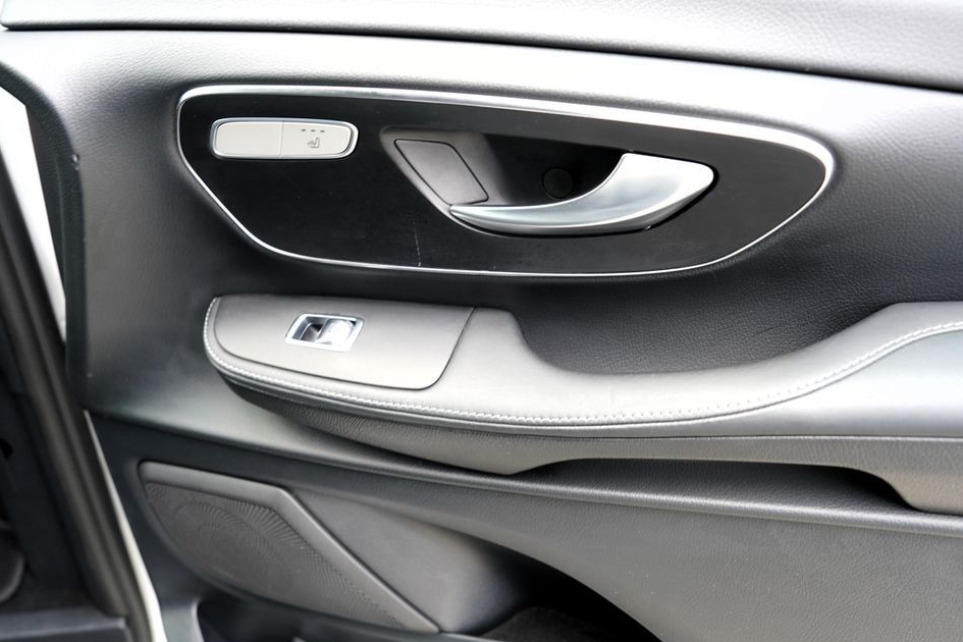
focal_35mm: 26
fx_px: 695
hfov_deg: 69.4
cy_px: 333
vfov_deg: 49.5
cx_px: 488
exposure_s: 1/60
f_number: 4
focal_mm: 24
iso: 400
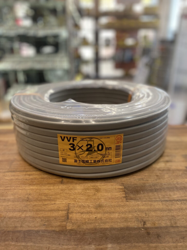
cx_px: 94
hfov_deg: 53.1
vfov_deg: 67.3
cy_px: 125
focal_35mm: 26
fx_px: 187
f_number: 1.8
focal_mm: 4.25
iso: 50
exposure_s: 1/122
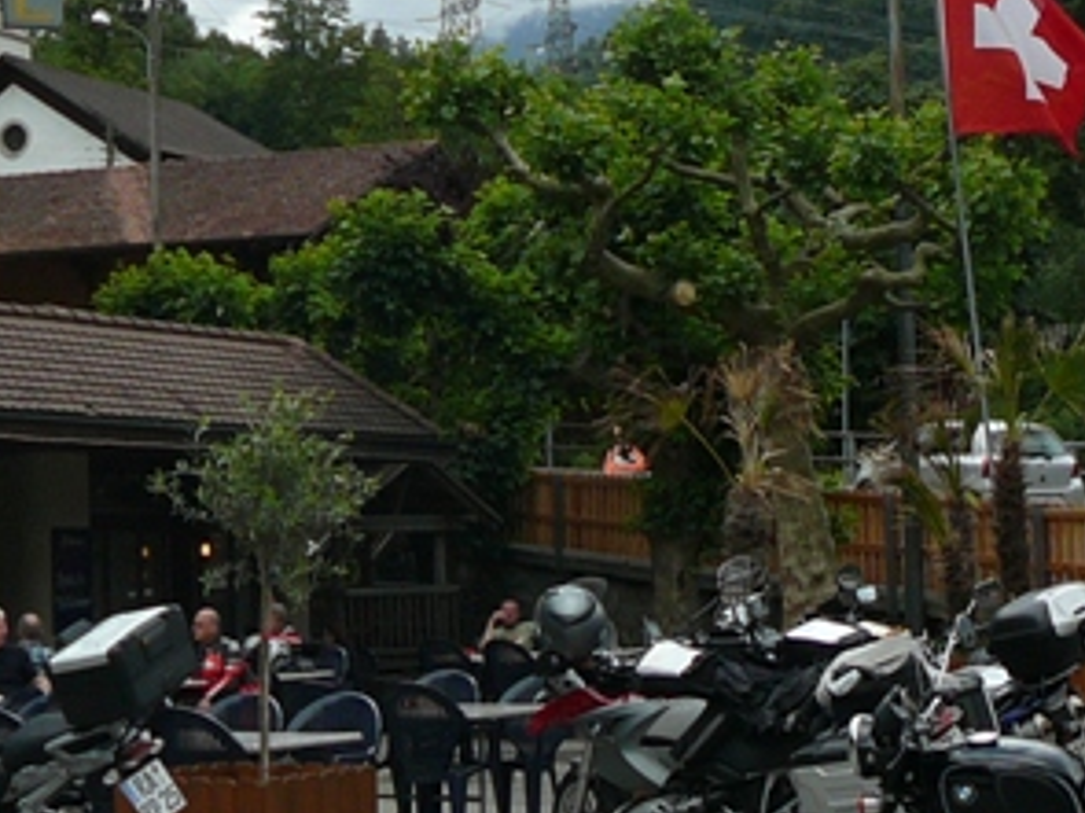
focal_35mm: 95
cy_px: 331
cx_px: 349
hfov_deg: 20.6
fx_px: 2976
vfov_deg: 15.5
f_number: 2.8
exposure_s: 1/800
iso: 80
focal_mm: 5.2
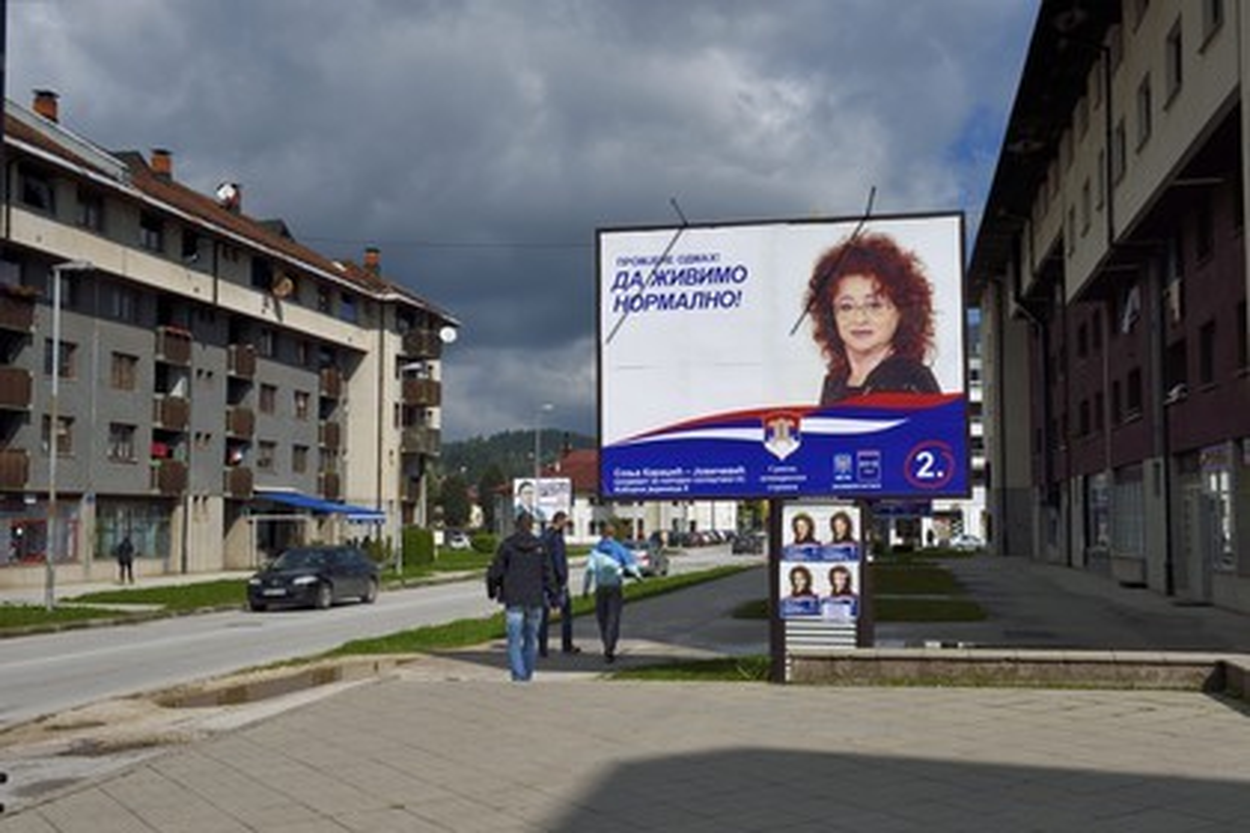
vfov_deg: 35.1
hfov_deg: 50.7
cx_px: 625
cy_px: 416
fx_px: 1319
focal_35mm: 38
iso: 200
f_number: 20
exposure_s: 1/250
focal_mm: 38
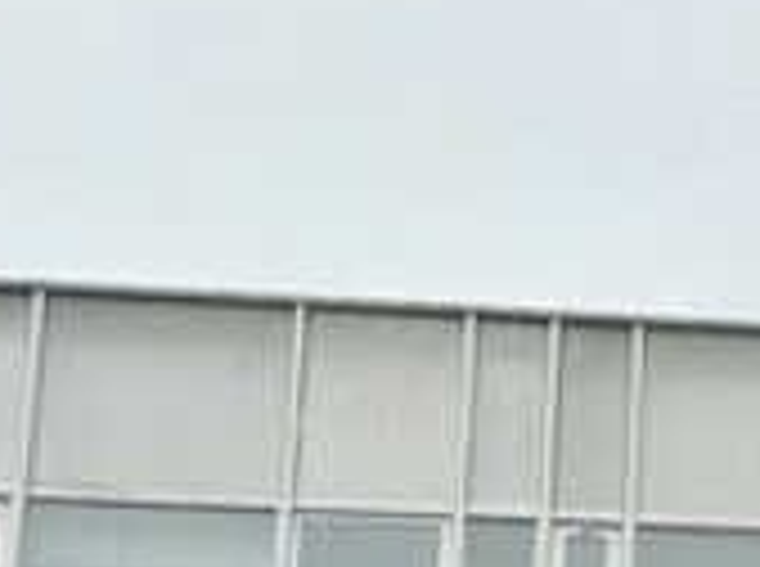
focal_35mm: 148
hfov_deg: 13.0
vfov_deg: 10.0
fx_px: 3242
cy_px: 405
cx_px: 944
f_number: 1.5
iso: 50
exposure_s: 1/3968
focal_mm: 5.7
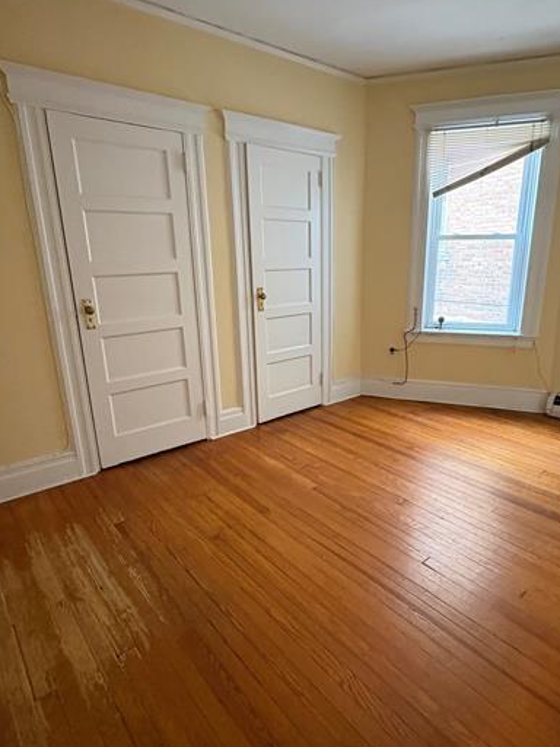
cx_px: 314
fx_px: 453
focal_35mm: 21
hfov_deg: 63.2
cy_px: 379
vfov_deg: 79.0
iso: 800
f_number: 2.2
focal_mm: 2.22
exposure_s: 1/60
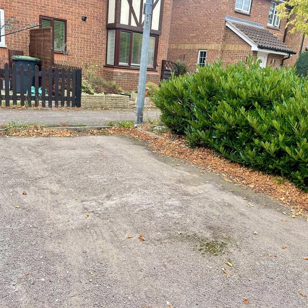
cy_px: 155
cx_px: 151
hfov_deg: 52.5
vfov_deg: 52.5
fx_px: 312
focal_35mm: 31
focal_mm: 4.2
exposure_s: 1/572
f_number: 1.6
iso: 32
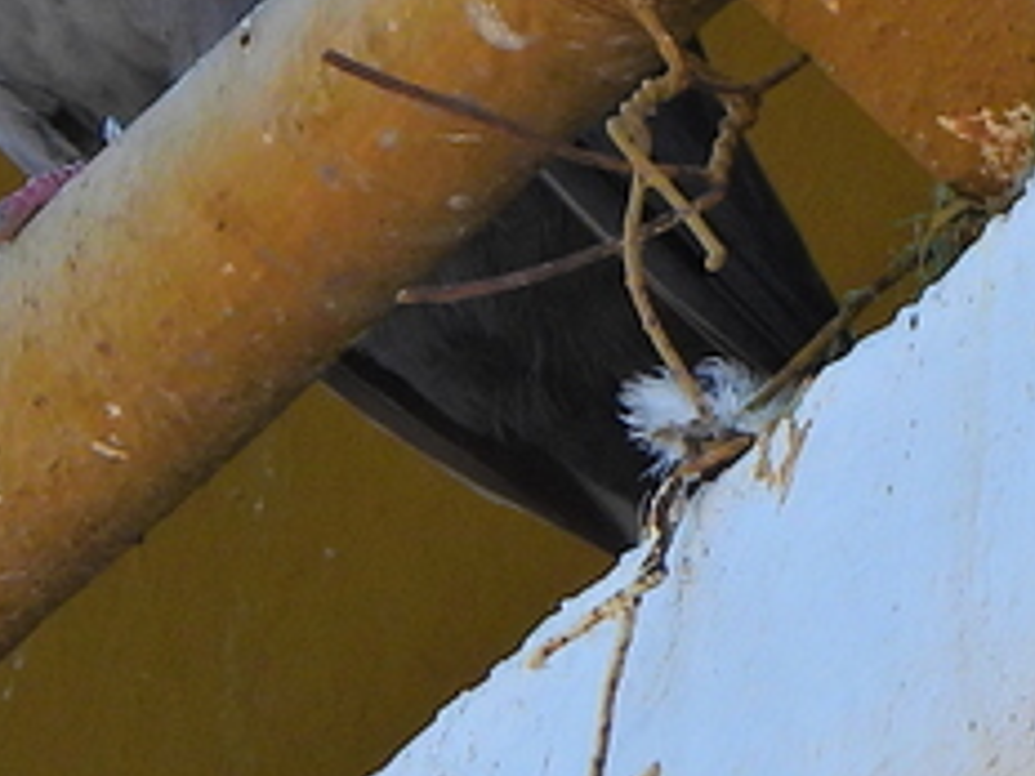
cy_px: -1213
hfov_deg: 0.7
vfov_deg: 0.5
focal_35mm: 3033
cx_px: 1347
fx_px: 90685
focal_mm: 98.1
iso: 100
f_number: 5
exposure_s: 1/250
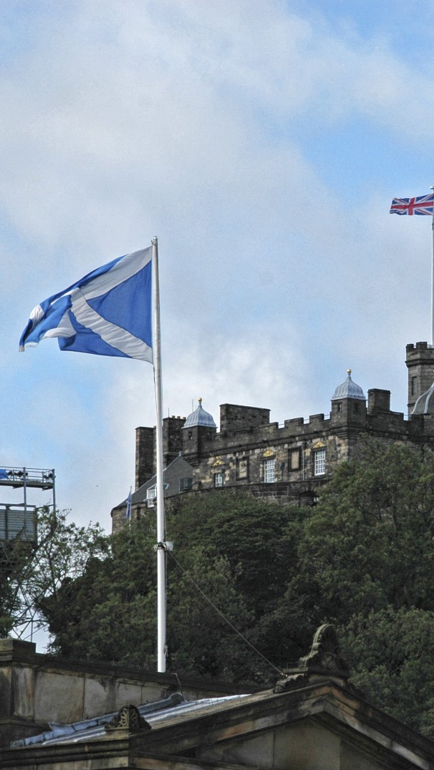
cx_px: 422
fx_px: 5809
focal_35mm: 284
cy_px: 385
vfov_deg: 7.6
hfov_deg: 4.3
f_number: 8
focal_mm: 120
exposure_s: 1/1000
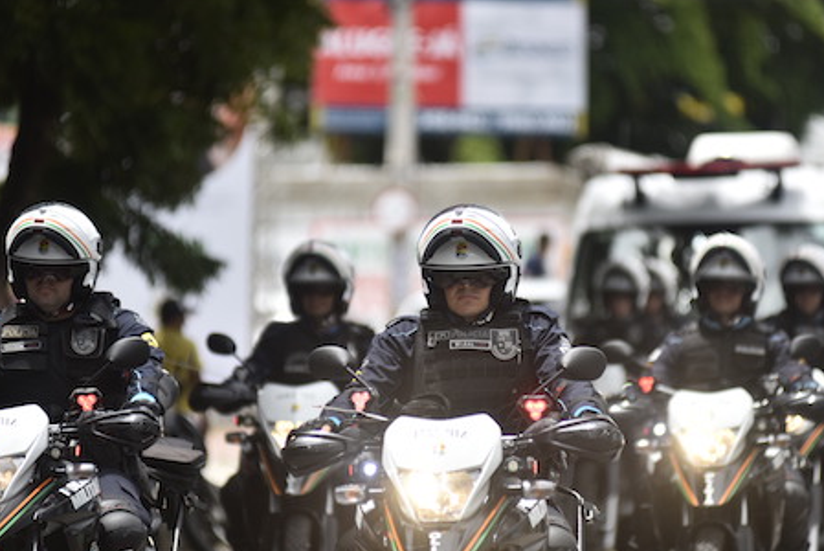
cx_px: 453
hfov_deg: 8.4
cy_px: 302
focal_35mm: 245
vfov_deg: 5.6
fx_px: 5611
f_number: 2.8
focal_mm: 200
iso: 200
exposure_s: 1/4000
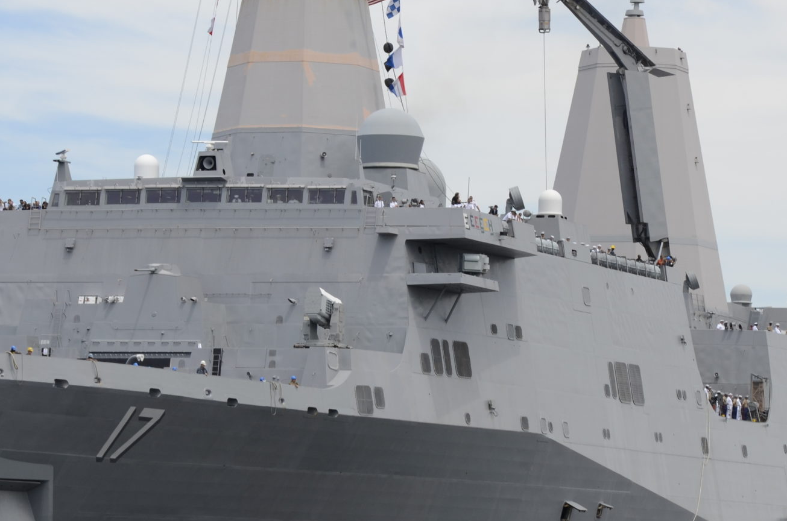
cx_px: 376
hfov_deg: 10.0
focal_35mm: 206
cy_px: 302
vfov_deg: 6.6
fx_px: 4494
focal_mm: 70
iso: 180
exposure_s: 1/320
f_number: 10
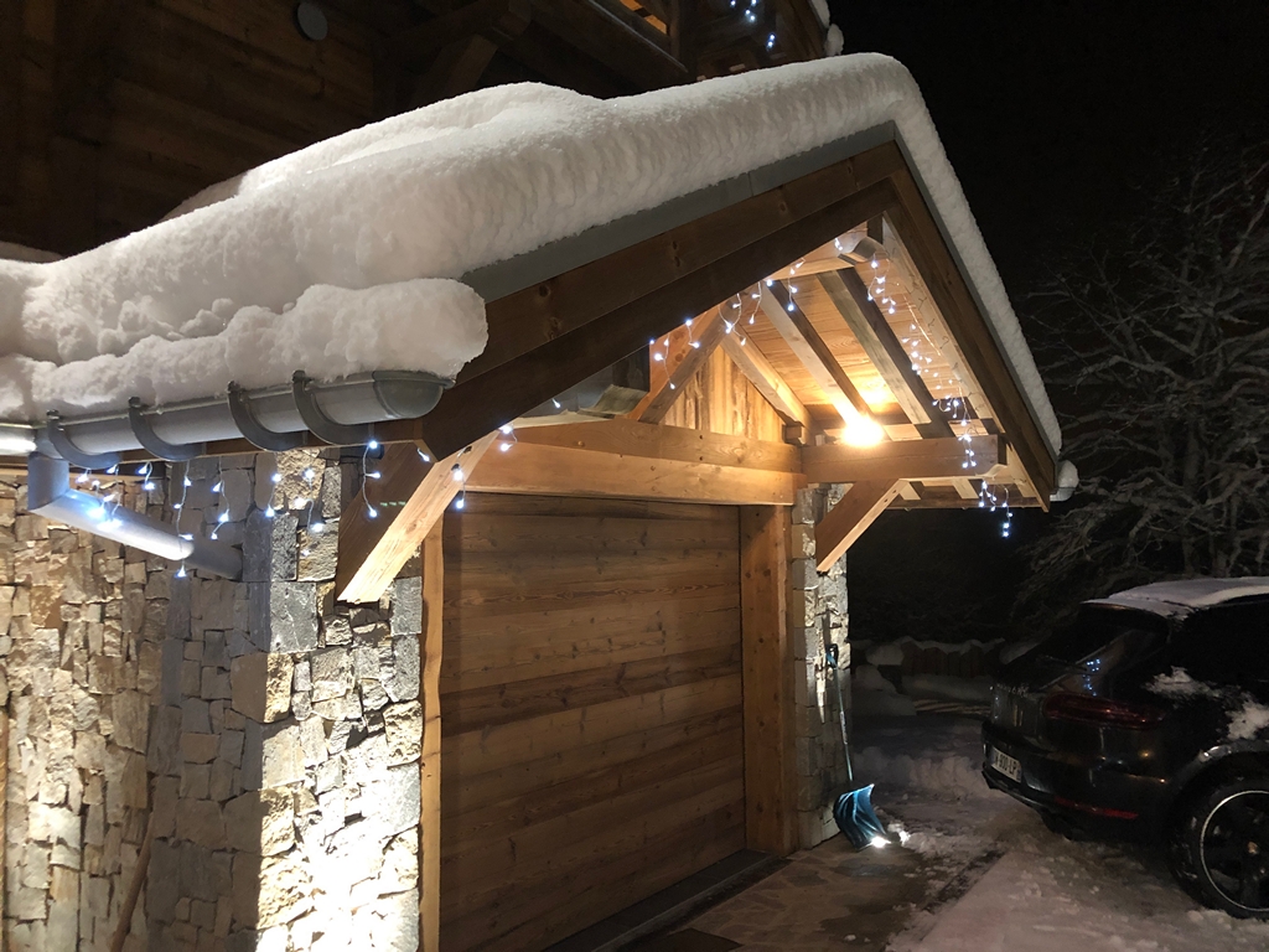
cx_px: 634
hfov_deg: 63.4
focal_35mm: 28
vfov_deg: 49.7
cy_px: 476
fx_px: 1026
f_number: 1.8
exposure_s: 1/4
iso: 100
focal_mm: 3.99
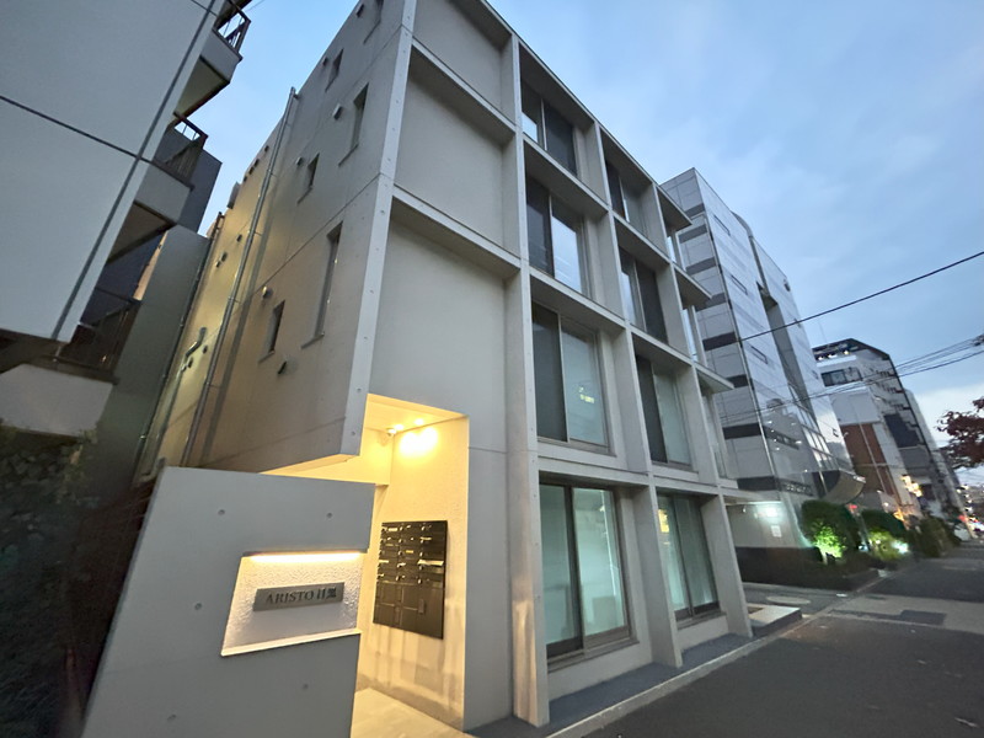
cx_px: 492
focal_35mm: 14
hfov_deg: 102.1
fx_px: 398
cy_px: 369
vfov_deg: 85.7
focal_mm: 1.54
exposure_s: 1/25
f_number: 2.4
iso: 2500
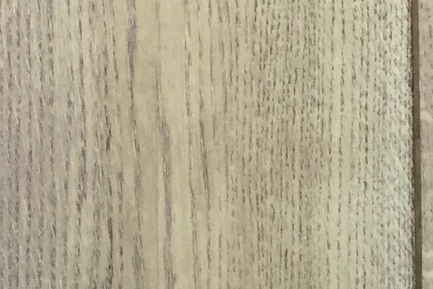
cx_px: 90
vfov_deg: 8.1
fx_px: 1889
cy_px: -412
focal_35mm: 157
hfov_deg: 13.0
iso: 25
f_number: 2.4
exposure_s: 1/33
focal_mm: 3.3
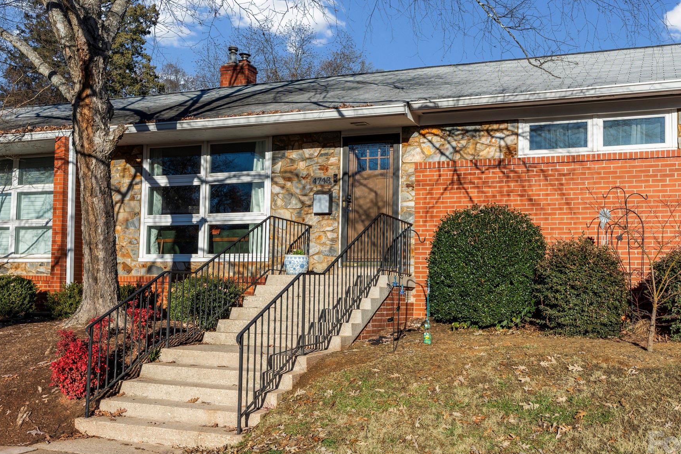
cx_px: 382
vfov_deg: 35.0
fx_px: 719
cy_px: 242
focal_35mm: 38
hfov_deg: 50.6
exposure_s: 1/200
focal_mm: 33
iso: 100
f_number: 10
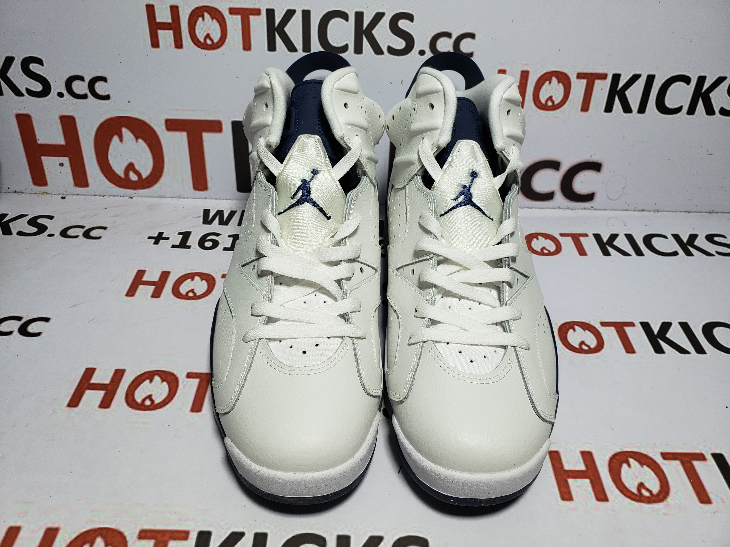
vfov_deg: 53.1
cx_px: 365
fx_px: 548
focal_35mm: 26
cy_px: 274
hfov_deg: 67.3
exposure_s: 1/275
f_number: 2.4
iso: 50
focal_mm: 4.3
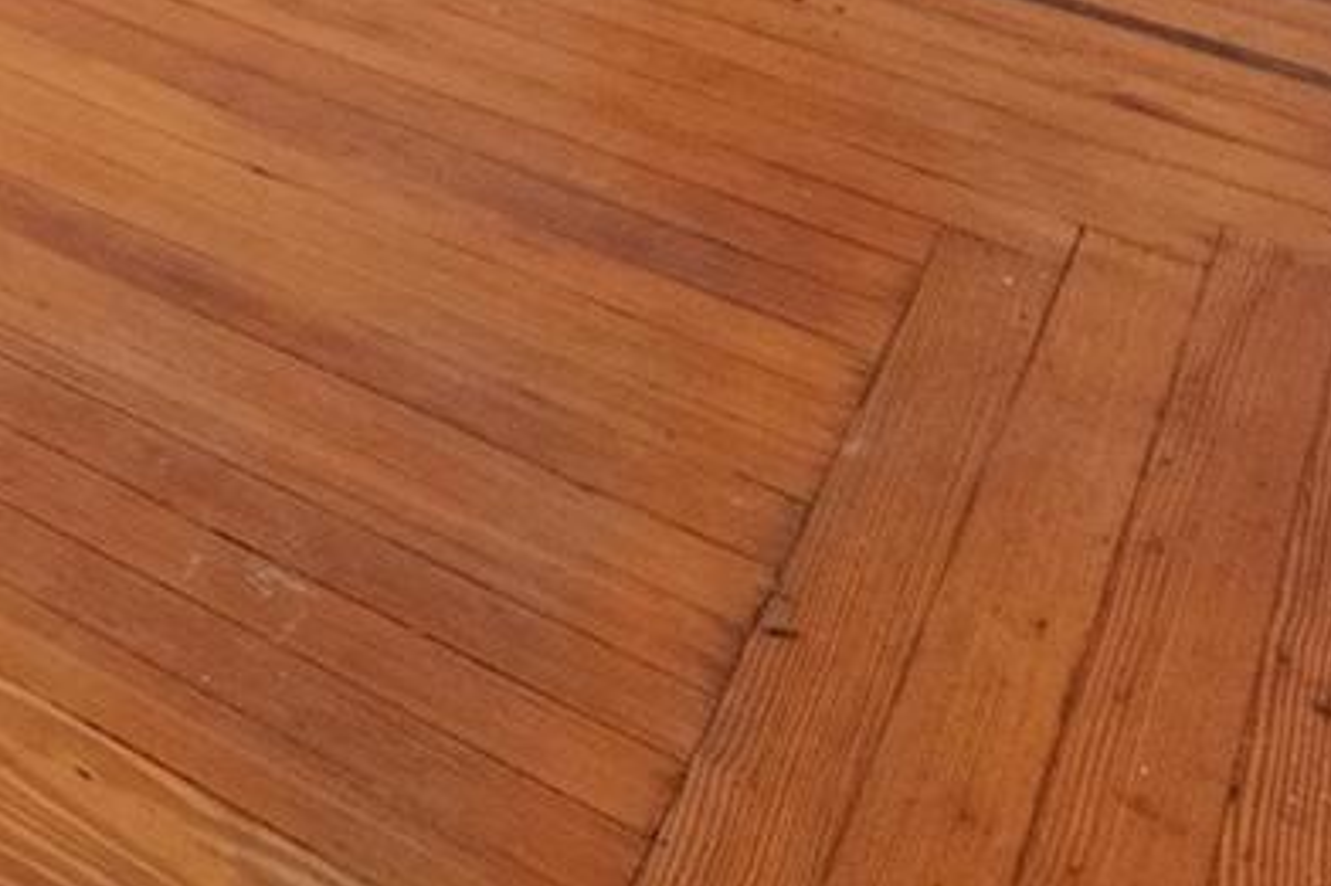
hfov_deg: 20.5
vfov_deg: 13.1
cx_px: -1090
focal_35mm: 68
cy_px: -1410
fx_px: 2513
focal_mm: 8.7
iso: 1000
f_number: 8
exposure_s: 1/80
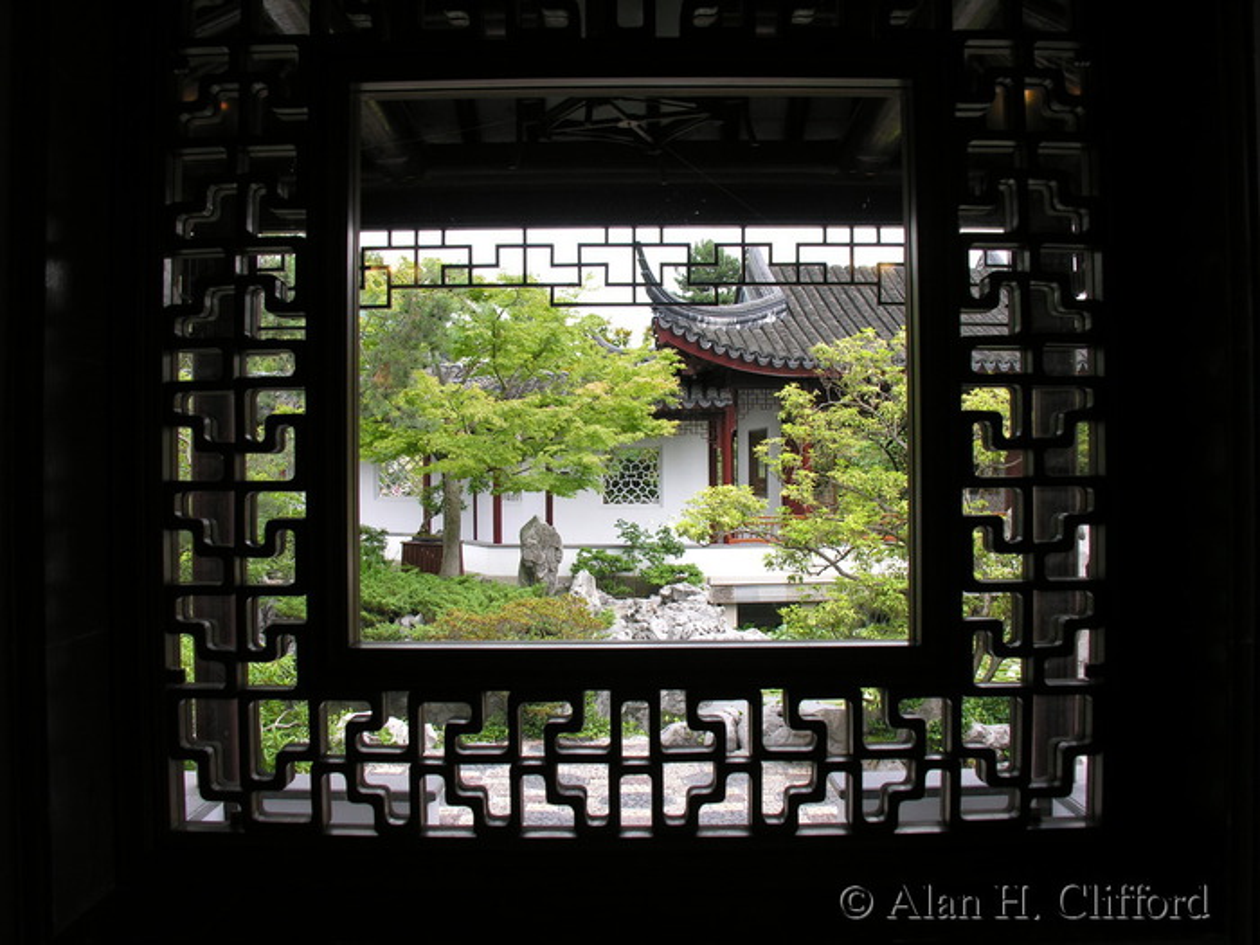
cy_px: 472
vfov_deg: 40.7
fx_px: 1274
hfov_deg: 52.6
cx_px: 630
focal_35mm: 35
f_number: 4
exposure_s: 1/90
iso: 50
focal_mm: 8.9
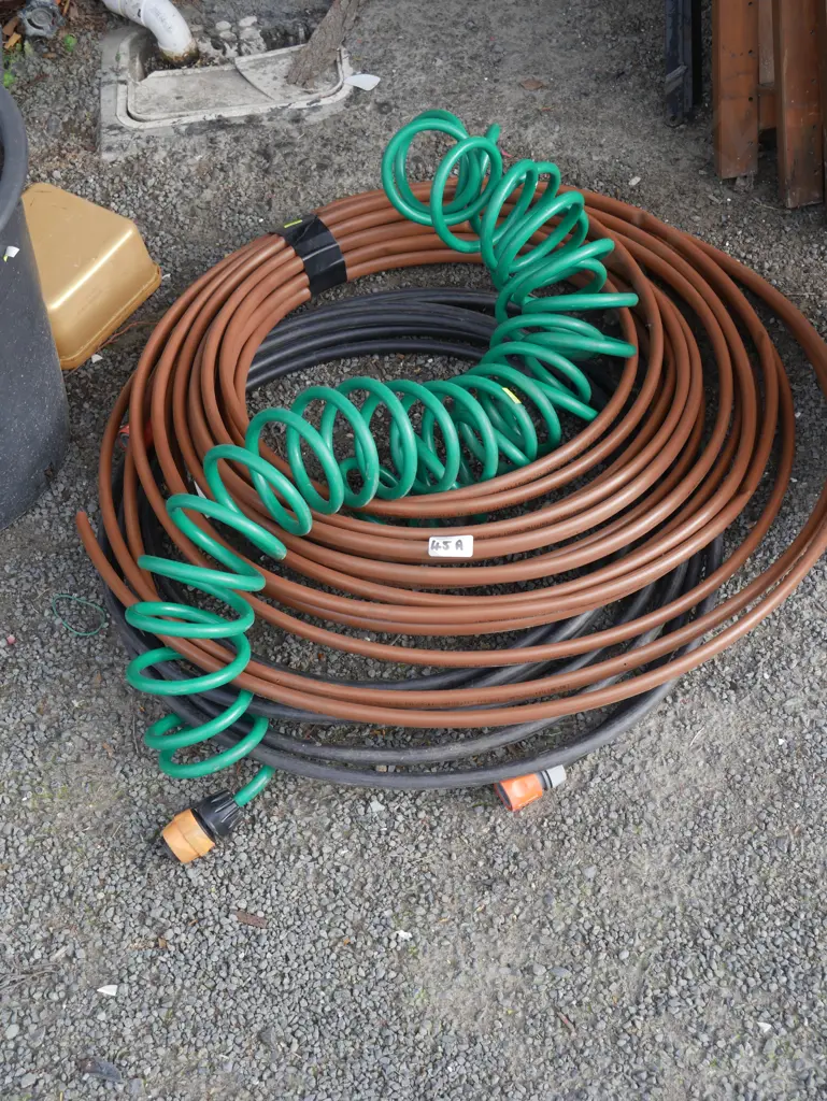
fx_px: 1591
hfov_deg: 29.1
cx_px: 414
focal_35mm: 50
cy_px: 550
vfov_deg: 38.2
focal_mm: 25
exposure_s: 1/125
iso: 200
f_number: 5.6
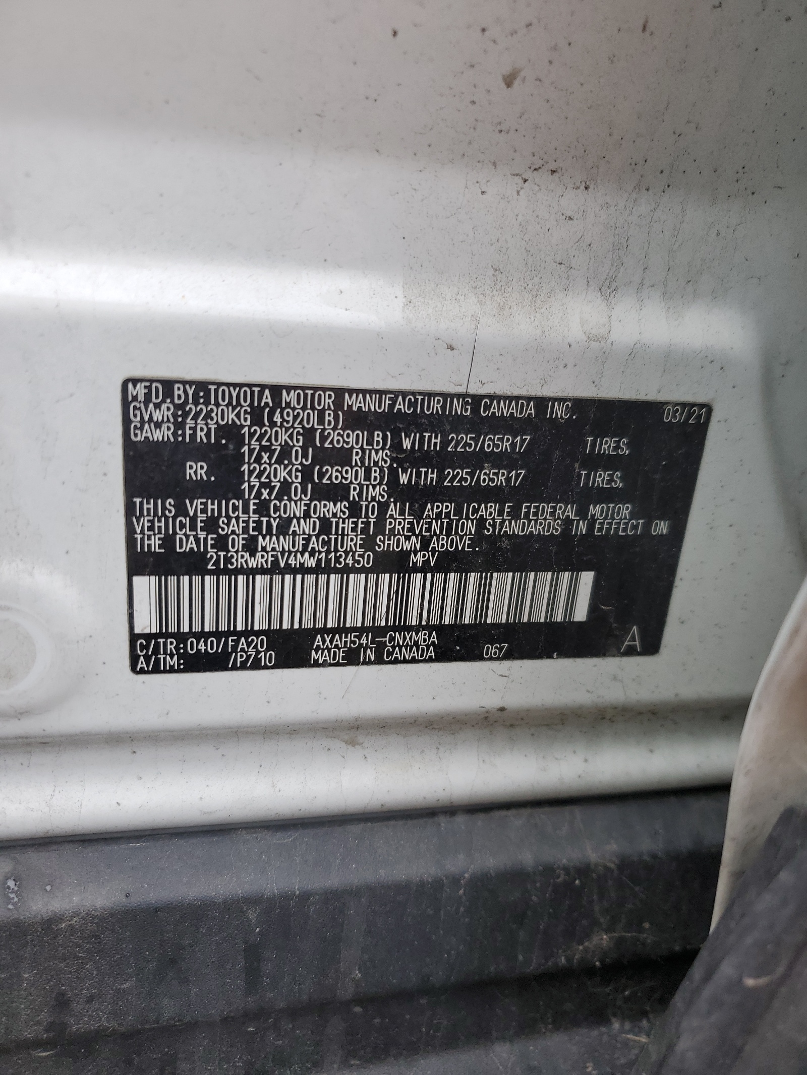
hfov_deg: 53.1
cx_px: 404
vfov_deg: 67.3
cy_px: 538
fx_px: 808
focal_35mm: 26
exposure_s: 1/147
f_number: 1.5
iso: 50
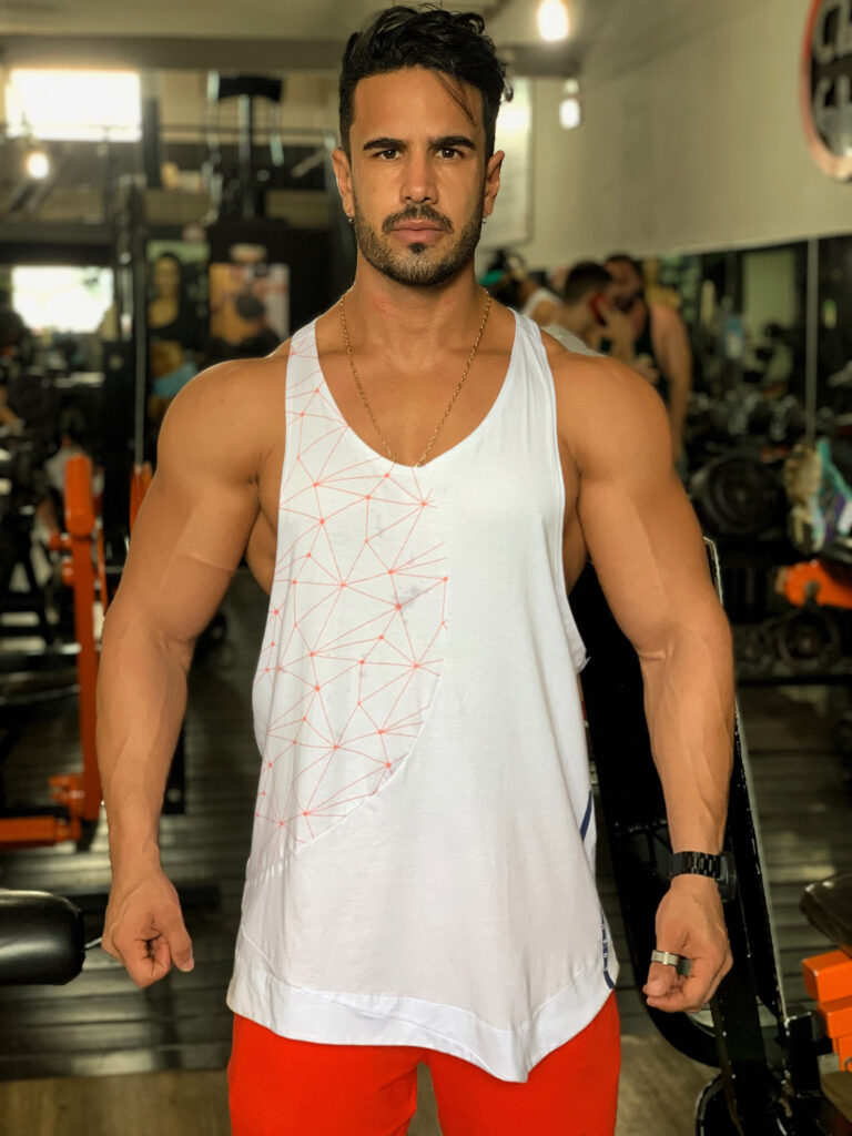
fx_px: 1706
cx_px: 426
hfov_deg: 28.0
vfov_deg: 36.8
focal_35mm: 52
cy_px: 568
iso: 160
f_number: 2.4
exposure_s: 1/60
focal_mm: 6
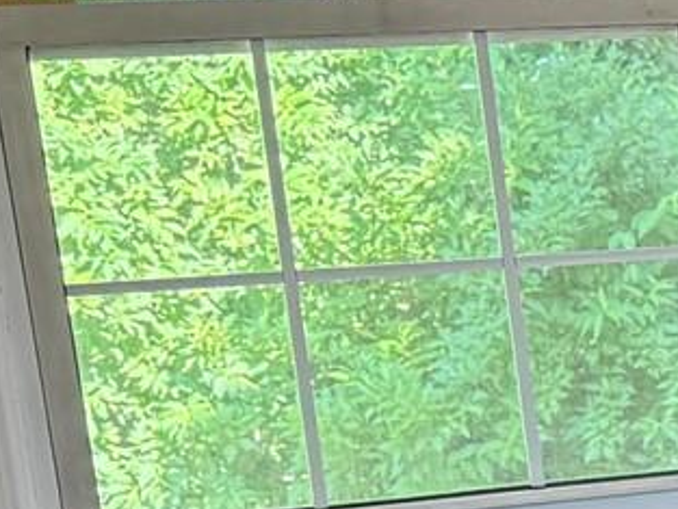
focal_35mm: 157
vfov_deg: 9.3
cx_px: 1856
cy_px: 715
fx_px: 3076
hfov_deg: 10.1
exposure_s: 1/120
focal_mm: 6.76
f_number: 1.78
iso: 125
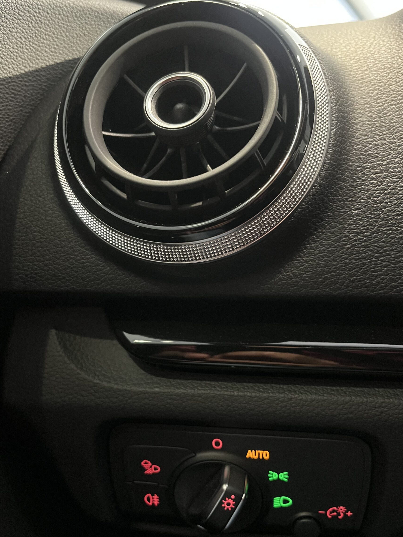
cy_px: 270
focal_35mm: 29
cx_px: 201
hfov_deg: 48.2
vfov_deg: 61.7
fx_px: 450
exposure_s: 1/25
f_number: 1.6
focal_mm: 5.1
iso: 800
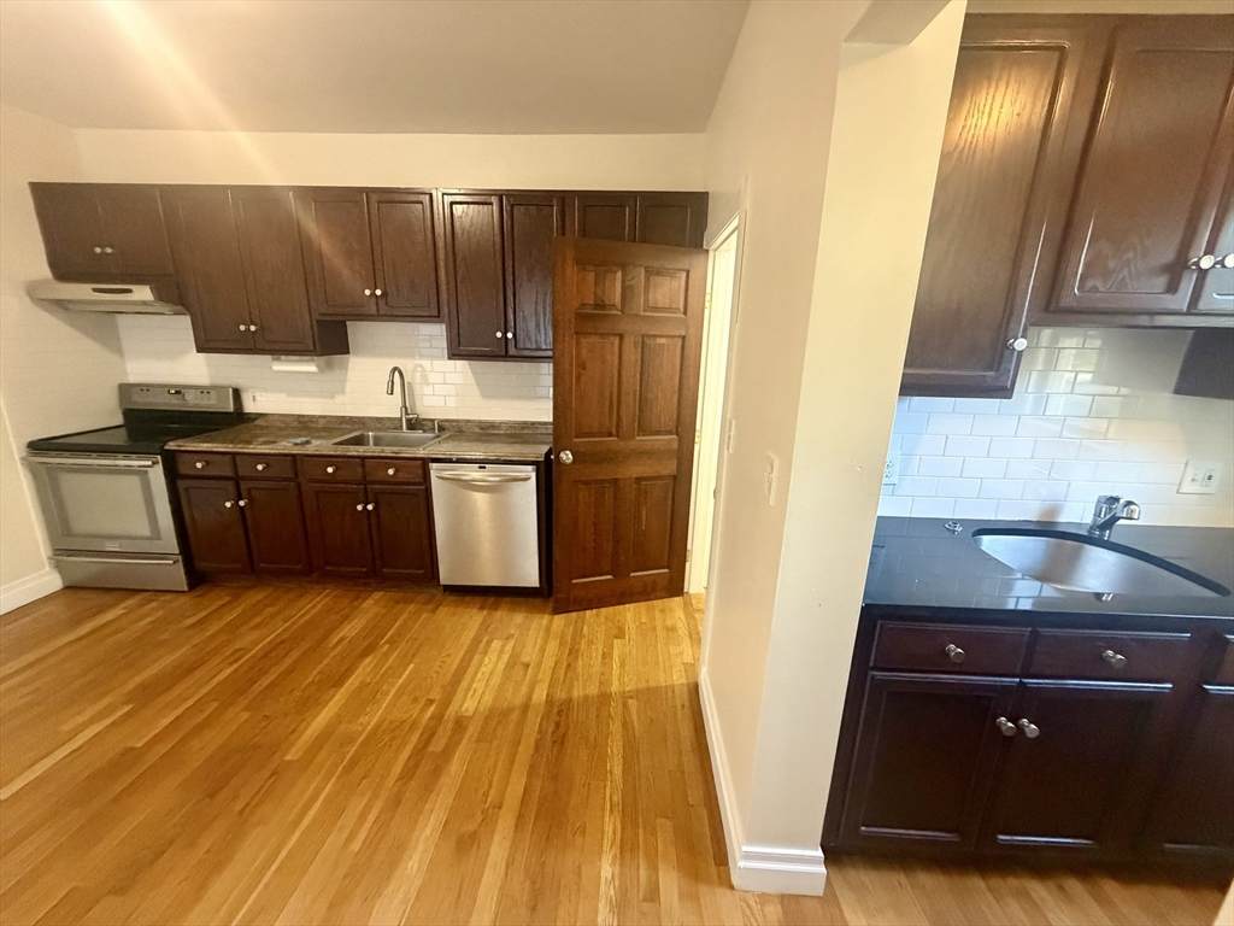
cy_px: 463
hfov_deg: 102.1
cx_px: 617
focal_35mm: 14
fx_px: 499
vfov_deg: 85.7
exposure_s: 1/60
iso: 800
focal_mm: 2.22
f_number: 2.2
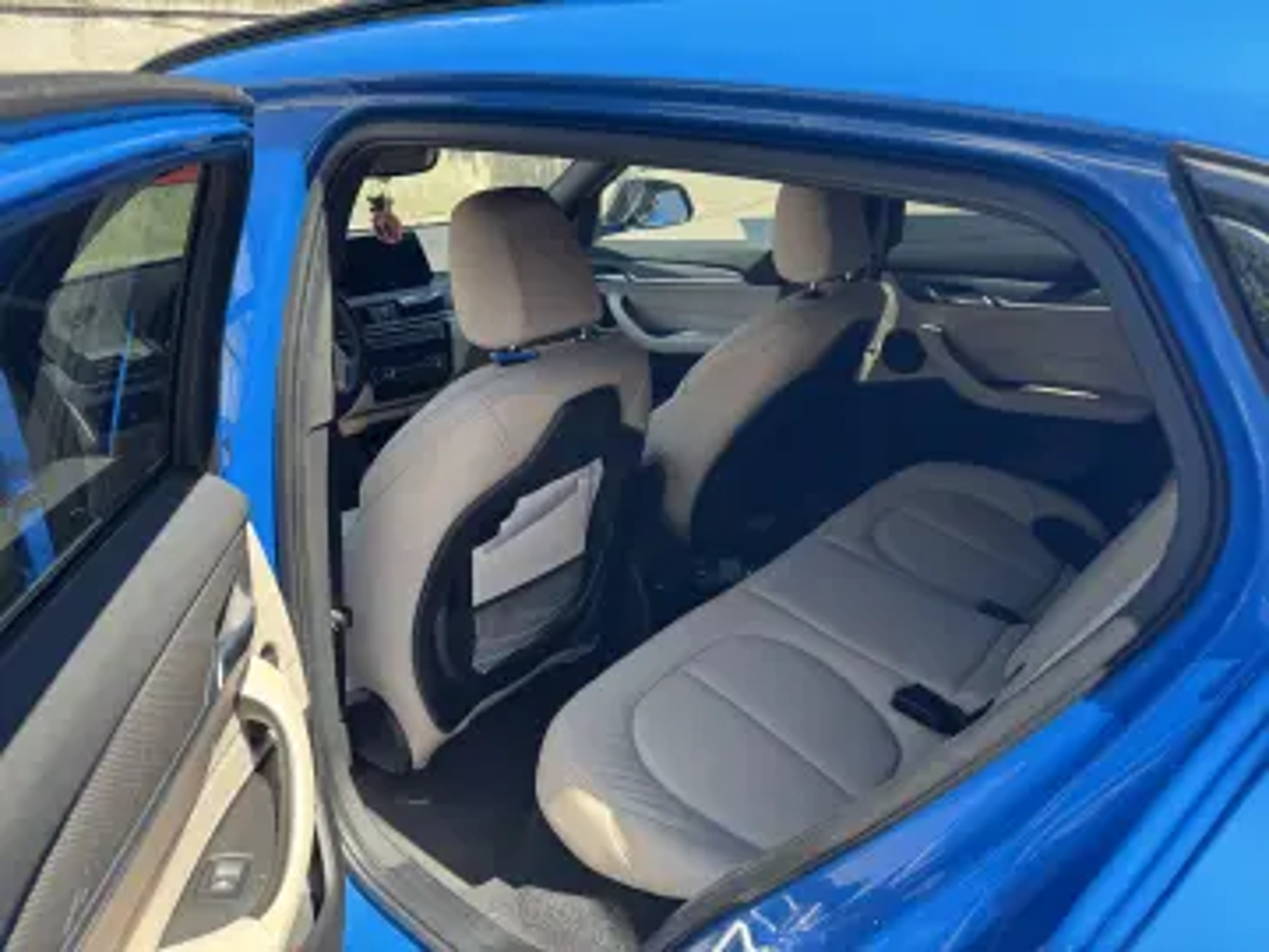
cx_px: 634
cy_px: 476
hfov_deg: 71.6
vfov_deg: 56.8
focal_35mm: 24
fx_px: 880
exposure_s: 1/383
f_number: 1.78
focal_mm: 6.76
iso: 80
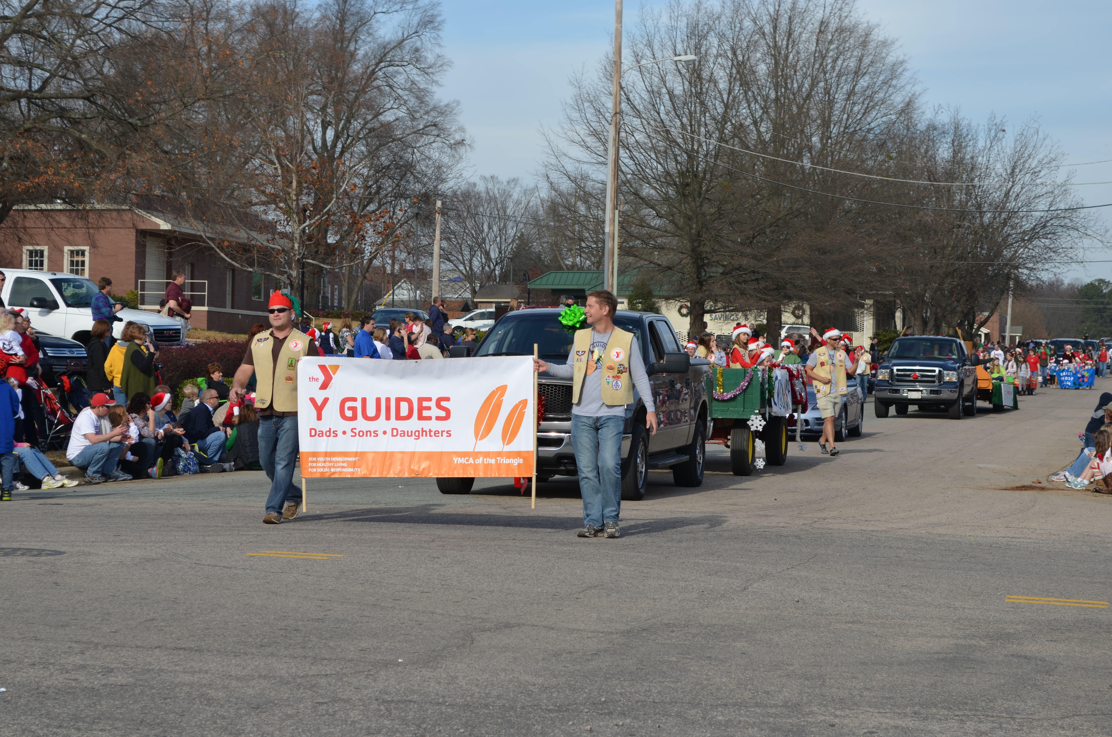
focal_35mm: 82
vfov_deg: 16.5
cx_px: 556
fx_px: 2543
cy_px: 368
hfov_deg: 24.7
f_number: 8
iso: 100
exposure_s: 1/250
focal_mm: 55
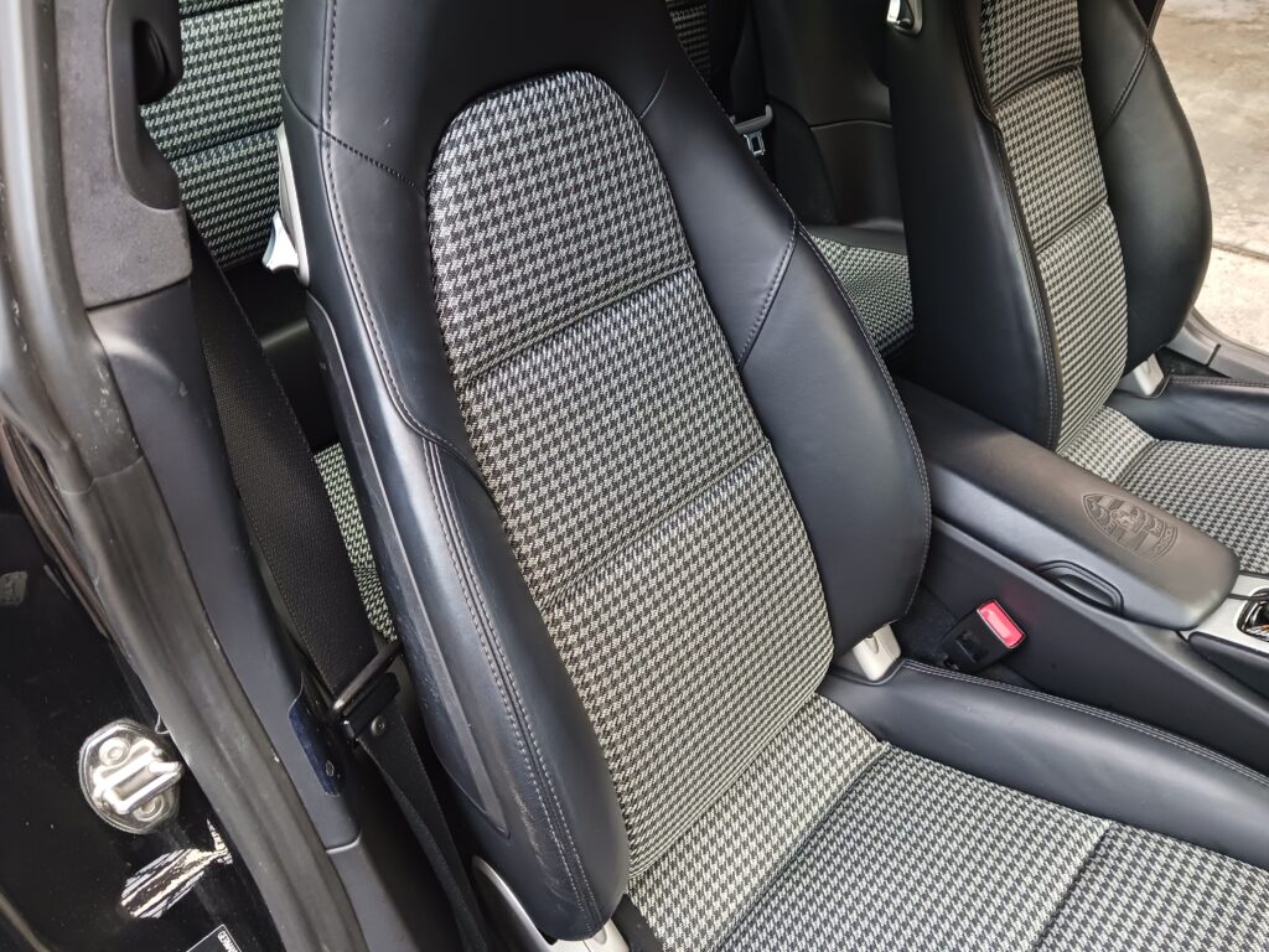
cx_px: 634
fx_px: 990
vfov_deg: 51.4
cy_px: 476
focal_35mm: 27
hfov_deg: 65.3
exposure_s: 1/24
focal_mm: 4
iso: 400
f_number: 1.8
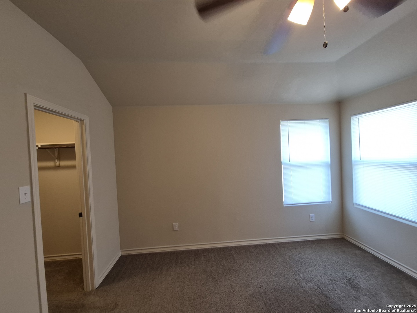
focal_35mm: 13
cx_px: 208
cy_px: 156
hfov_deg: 106.2
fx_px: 157
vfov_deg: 89.9
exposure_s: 1/60
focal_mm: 1.74
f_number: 2.2
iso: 100
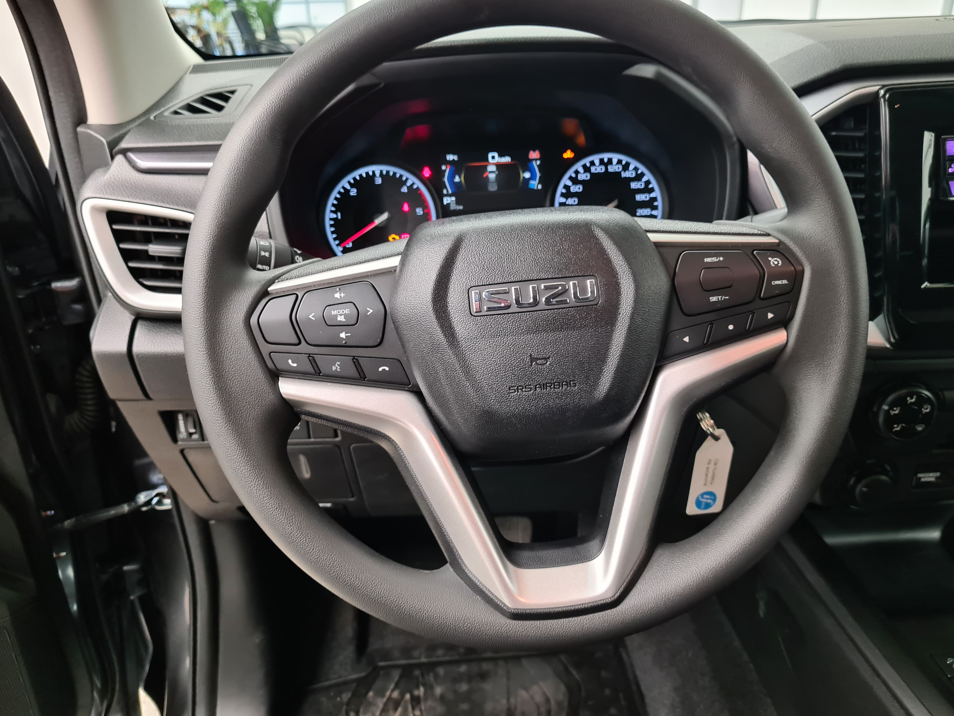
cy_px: 346
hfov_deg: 63.4
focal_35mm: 28
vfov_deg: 49.7
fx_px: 772
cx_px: 485
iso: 400
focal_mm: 5.4
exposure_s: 1/50
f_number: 1.8
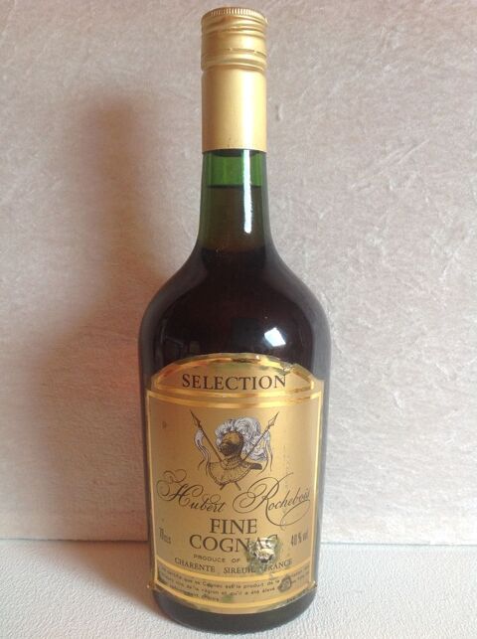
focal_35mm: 35
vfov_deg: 52.7
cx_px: 238
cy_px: 320
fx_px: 645
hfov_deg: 40.6
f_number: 2.4
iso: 80
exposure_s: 1/60
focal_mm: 4.28
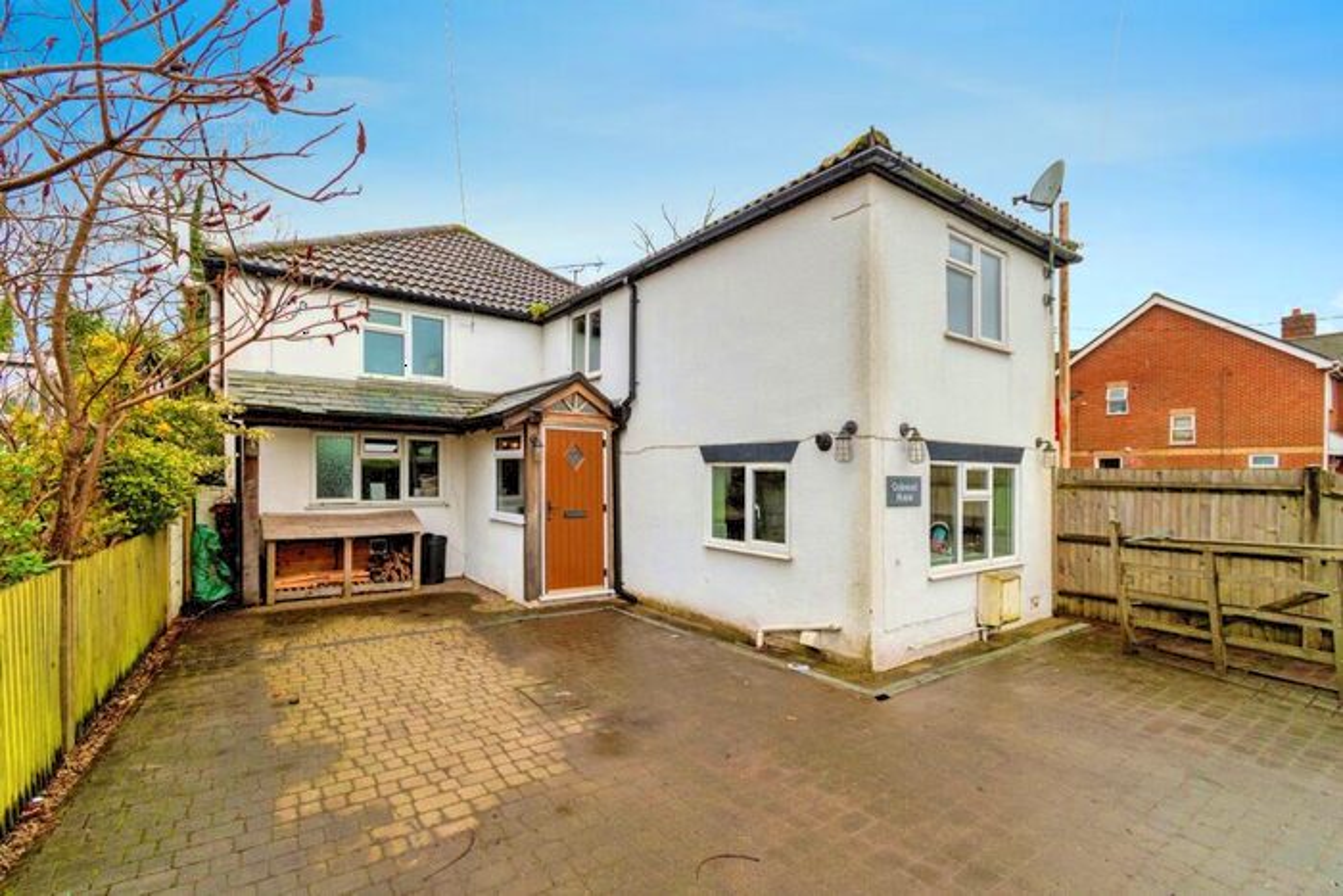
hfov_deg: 100.4
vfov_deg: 77.4
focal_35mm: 15
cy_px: 448
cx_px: 672
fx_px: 560
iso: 400
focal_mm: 10
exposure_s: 1/640
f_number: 5.6
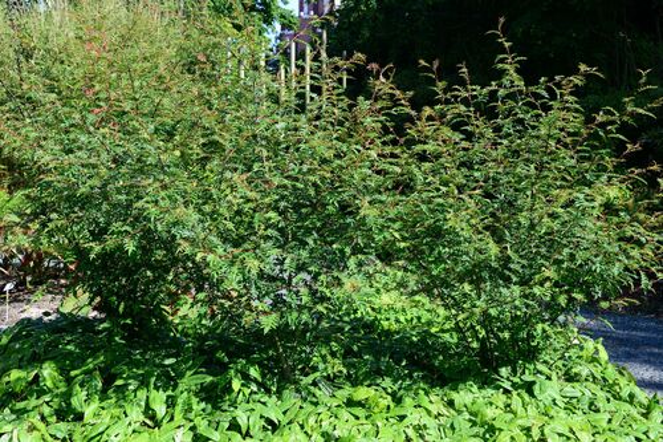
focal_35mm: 55
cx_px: 332
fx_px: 1013
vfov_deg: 24.6
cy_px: 221
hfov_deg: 36.3
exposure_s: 1/125
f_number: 9
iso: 160
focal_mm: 55
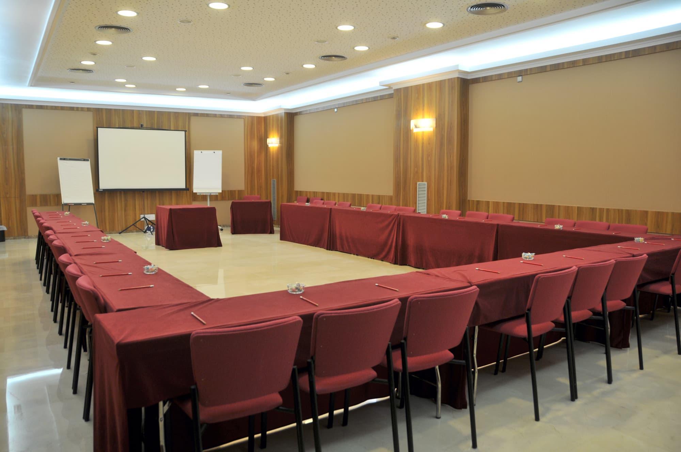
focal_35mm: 27
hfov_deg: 67.4
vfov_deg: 47.8
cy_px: 226
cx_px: 340
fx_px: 510
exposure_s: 1/50
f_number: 3.5
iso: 250
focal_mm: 18
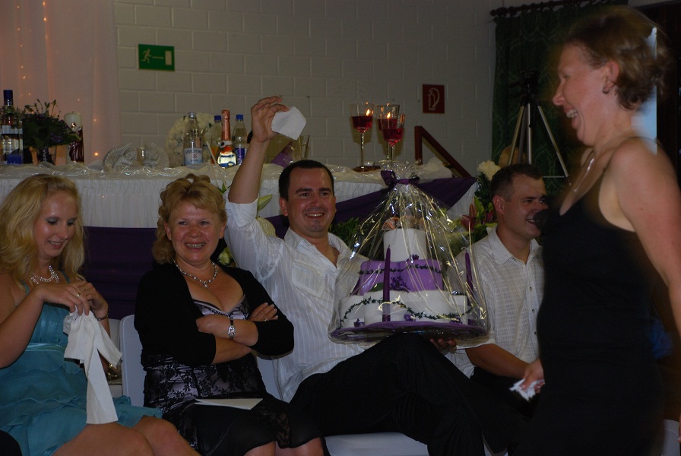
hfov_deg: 19.4
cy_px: 228
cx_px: 340
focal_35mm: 105
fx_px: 1989
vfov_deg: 13.1
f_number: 5.6
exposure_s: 1/60
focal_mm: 70
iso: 360
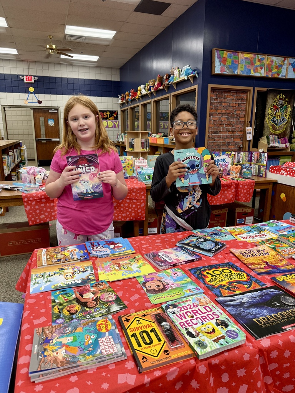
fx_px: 273
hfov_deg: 56.8
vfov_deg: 71.6
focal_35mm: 24
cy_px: 196
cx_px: 148
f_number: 1.78
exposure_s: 1/60
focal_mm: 6.76
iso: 200
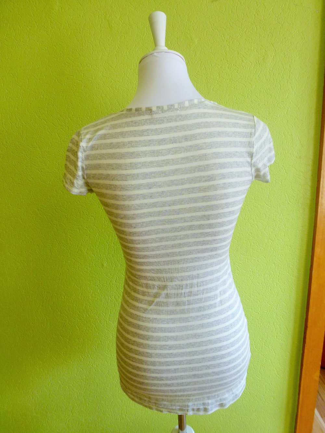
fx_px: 313
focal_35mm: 25
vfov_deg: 69.4
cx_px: 162
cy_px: 216
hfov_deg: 54.9
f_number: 3.3
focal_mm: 4.3
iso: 125
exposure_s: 1/60
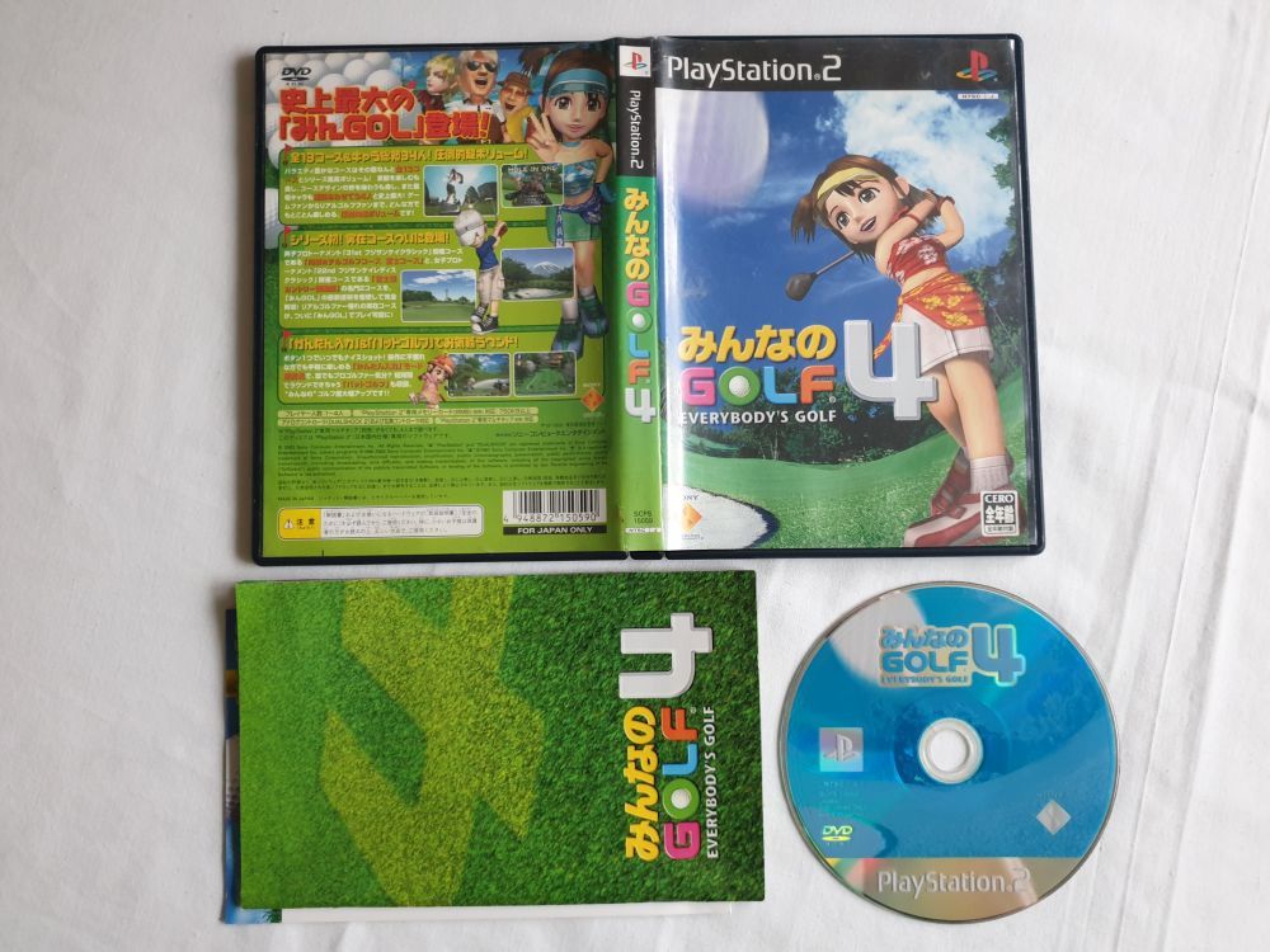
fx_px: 954
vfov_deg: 53.1
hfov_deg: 67.3
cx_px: 635
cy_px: 476
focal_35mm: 26
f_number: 1.5
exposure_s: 1/60
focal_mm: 4.3
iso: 250
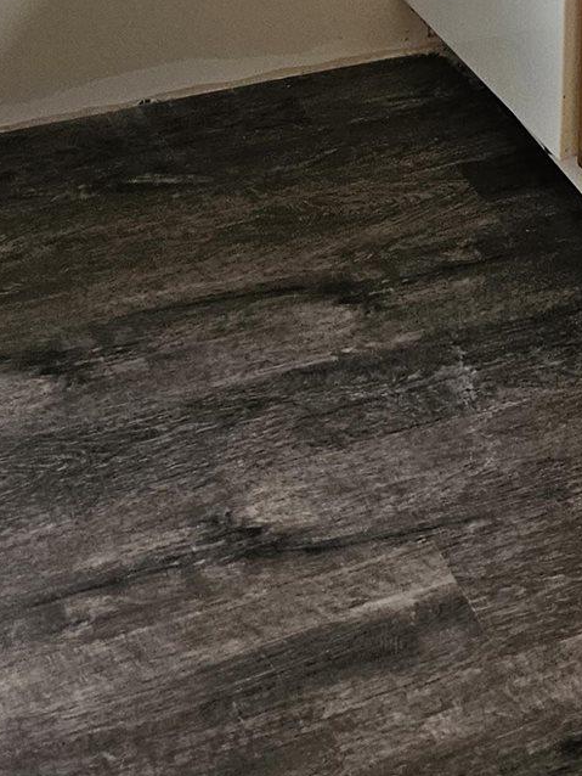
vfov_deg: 19.2
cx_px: 516
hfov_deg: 17.5
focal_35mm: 83
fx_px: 1859
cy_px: -525
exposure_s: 1/180
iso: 200
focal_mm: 5.4
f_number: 1.8
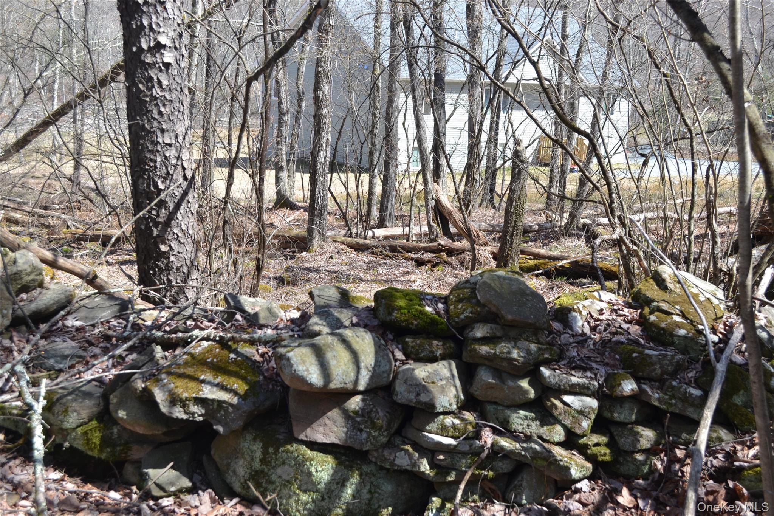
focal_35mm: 42
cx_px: 387
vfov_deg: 31.9
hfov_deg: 46.4
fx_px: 903
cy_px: 258
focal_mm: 28
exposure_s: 1/100
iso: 100
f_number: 6.3
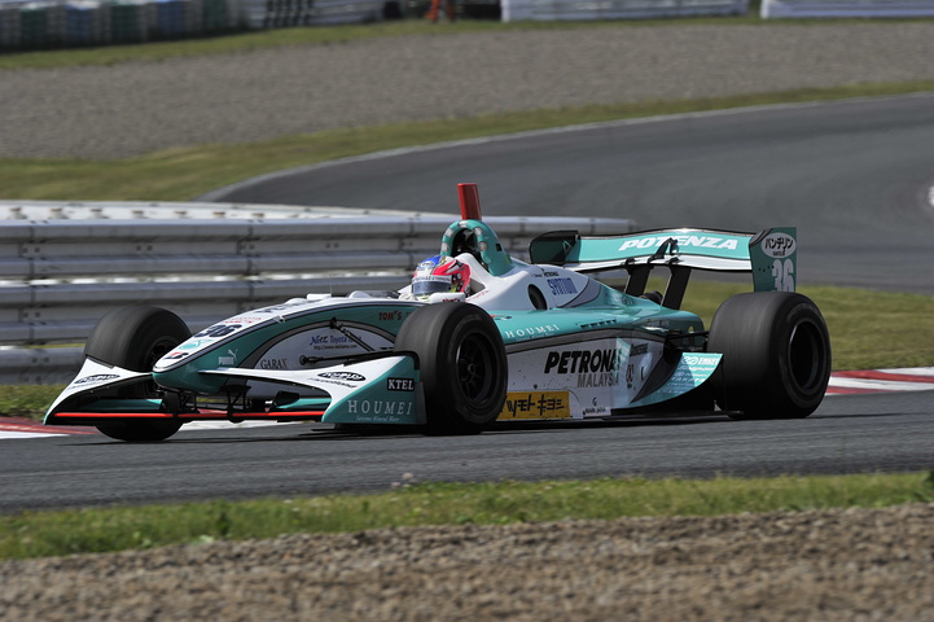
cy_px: 311
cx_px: 467
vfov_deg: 2.7
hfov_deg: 4.1
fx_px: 12966
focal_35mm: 500
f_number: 13
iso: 200
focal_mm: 500
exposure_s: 1/800
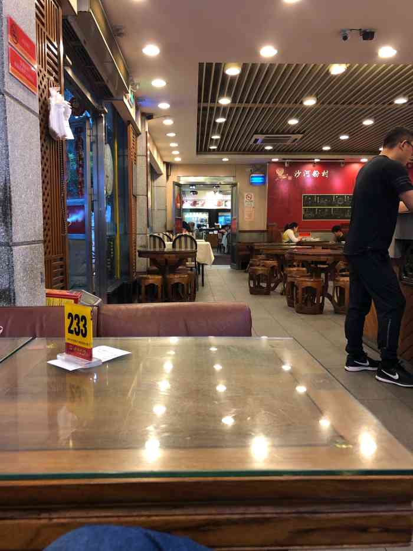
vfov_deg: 63.4
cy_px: 276
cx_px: 206
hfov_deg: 49.8
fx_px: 445
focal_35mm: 28
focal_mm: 3.99
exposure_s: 1/17
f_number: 1.8
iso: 80
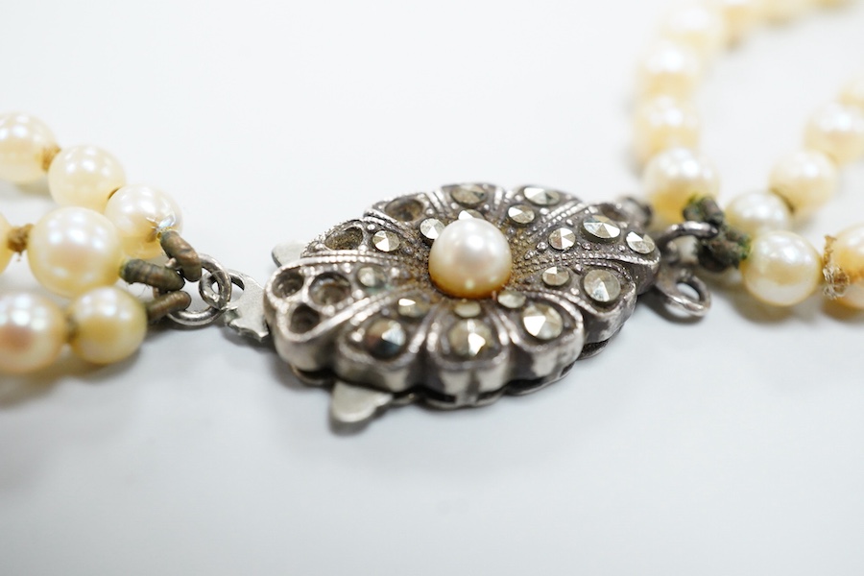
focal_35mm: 45
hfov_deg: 43.6
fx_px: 1080
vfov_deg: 29.9
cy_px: 288
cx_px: 432
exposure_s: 1/80
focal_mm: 30
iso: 2500
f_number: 11
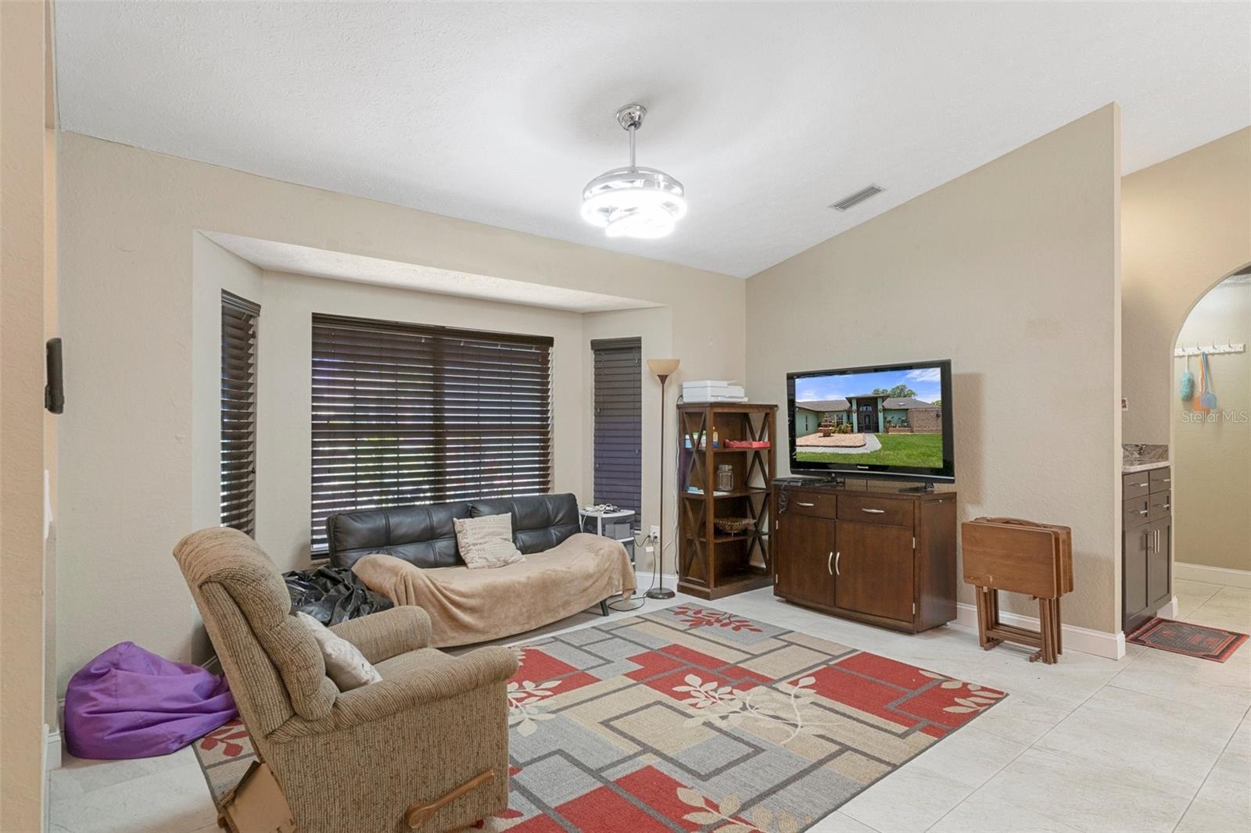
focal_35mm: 18
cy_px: 416
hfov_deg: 90.0
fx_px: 625
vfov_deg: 67.4
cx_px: 626
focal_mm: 12
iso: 320
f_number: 8
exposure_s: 1
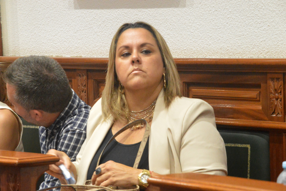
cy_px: 96
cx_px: 143
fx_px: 1429
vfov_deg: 7.6
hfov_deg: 11.4
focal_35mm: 180
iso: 6400
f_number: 11
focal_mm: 120
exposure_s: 1/100
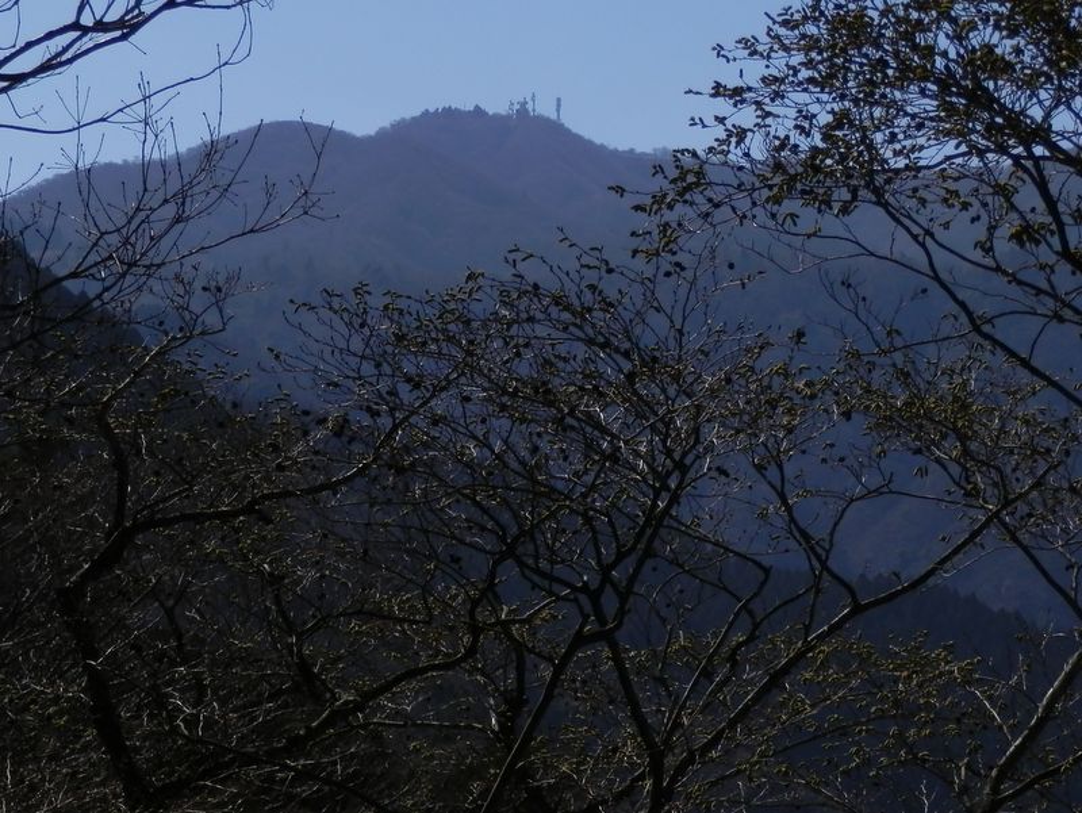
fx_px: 2752
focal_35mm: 88
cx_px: 541
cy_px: 406
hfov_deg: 22.2
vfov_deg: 16.8
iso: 80
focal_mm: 15.8
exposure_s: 1/160
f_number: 13.5
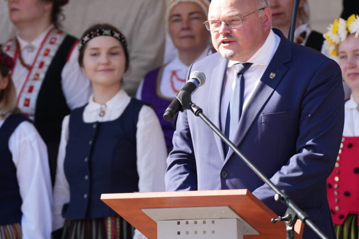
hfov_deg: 4.9
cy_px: 72
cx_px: 197
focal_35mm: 424
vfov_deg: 3.2
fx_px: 4227
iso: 800
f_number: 3.5
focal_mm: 200
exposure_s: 1/3200
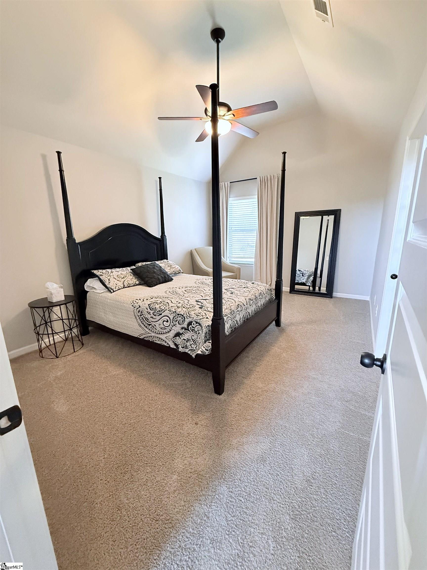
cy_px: 285
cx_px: 214
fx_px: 230
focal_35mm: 14
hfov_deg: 85.7
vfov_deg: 102.1
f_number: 2.2
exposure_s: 1/60
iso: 800
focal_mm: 2.22
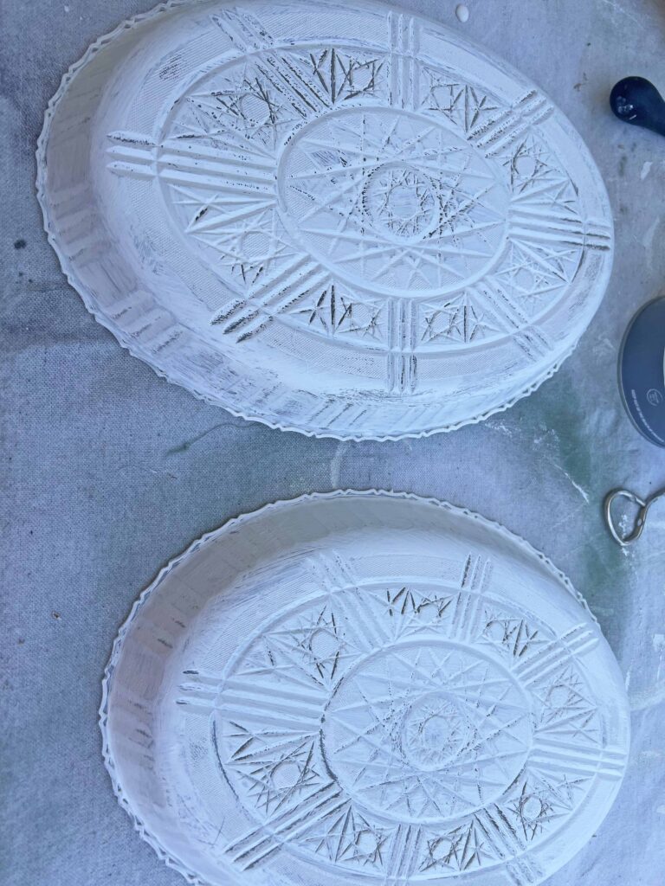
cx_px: 332
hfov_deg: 53.1
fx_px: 666
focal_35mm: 26
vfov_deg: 67.3
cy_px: 443
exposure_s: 1/1058
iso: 50
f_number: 1.5
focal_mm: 5.7
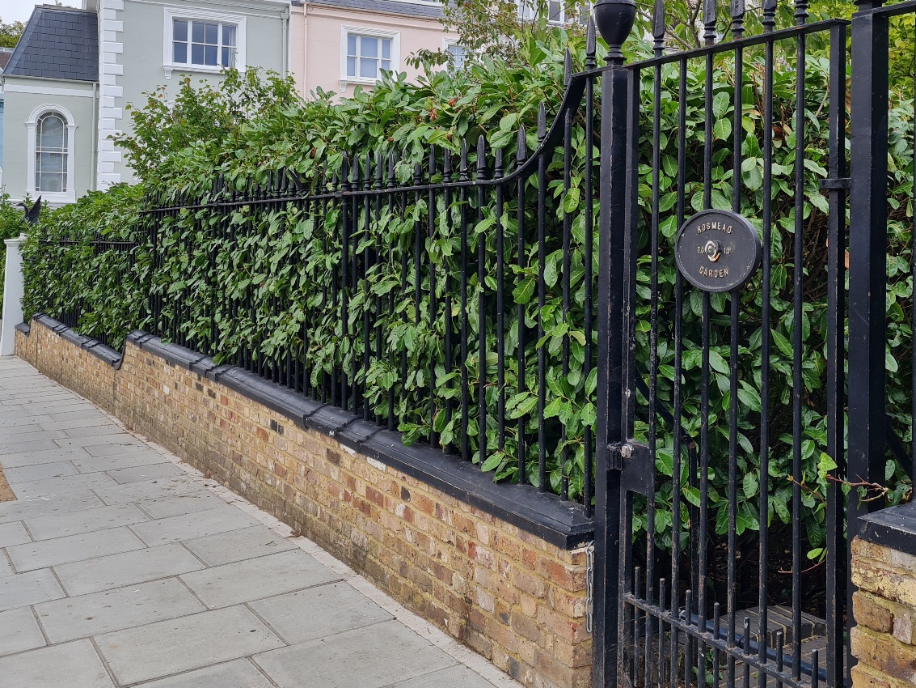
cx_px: 608
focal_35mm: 37
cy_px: 214
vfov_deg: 38.1
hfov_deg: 49.3
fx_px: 979
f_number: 1.8
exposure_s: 1/667
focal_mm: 5.4
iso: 50
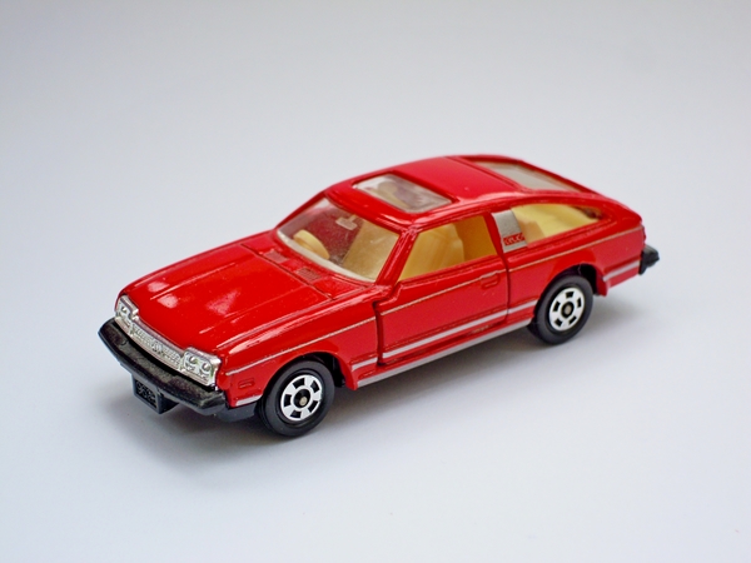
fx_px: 1887
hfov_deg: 22.5
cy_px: 282
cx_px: 376
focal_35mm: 87
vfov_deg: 17.0
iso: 100
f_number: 4.9
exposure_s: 1/160
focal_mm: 15.5
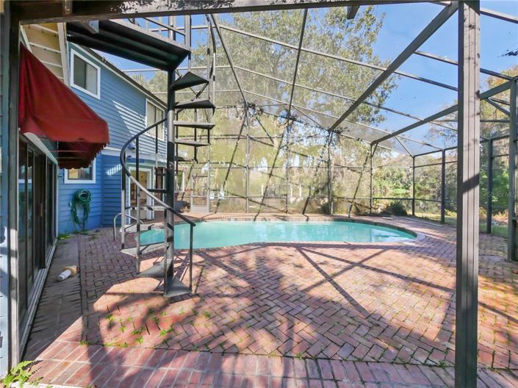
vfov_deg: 85.6
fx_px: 209
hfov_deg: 102.1
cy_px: 194
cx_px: 259
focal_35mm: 14
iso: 200
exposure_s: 1/250
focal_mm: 7
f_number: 5.6
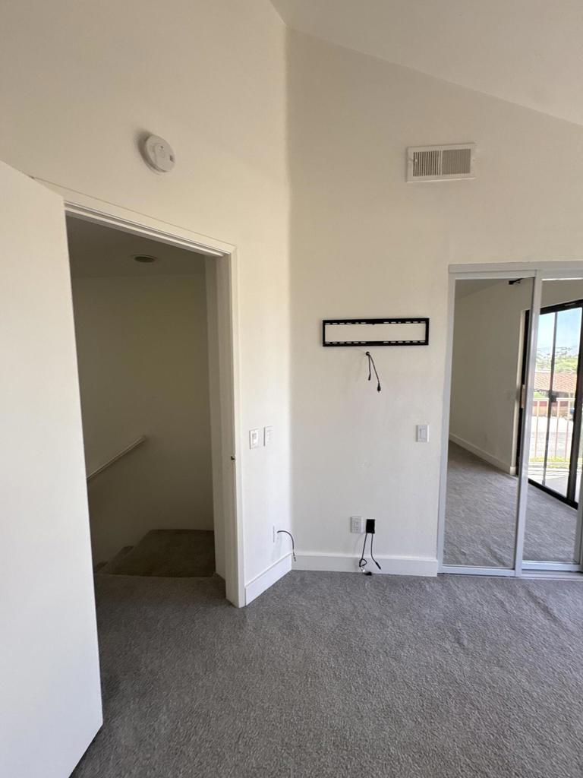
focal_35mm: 14
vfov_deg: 102.1
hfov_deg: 85.7
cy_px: 389
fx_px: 314
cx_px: 292
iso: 64
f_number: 2.2
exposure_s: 1/99
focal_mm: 2.22
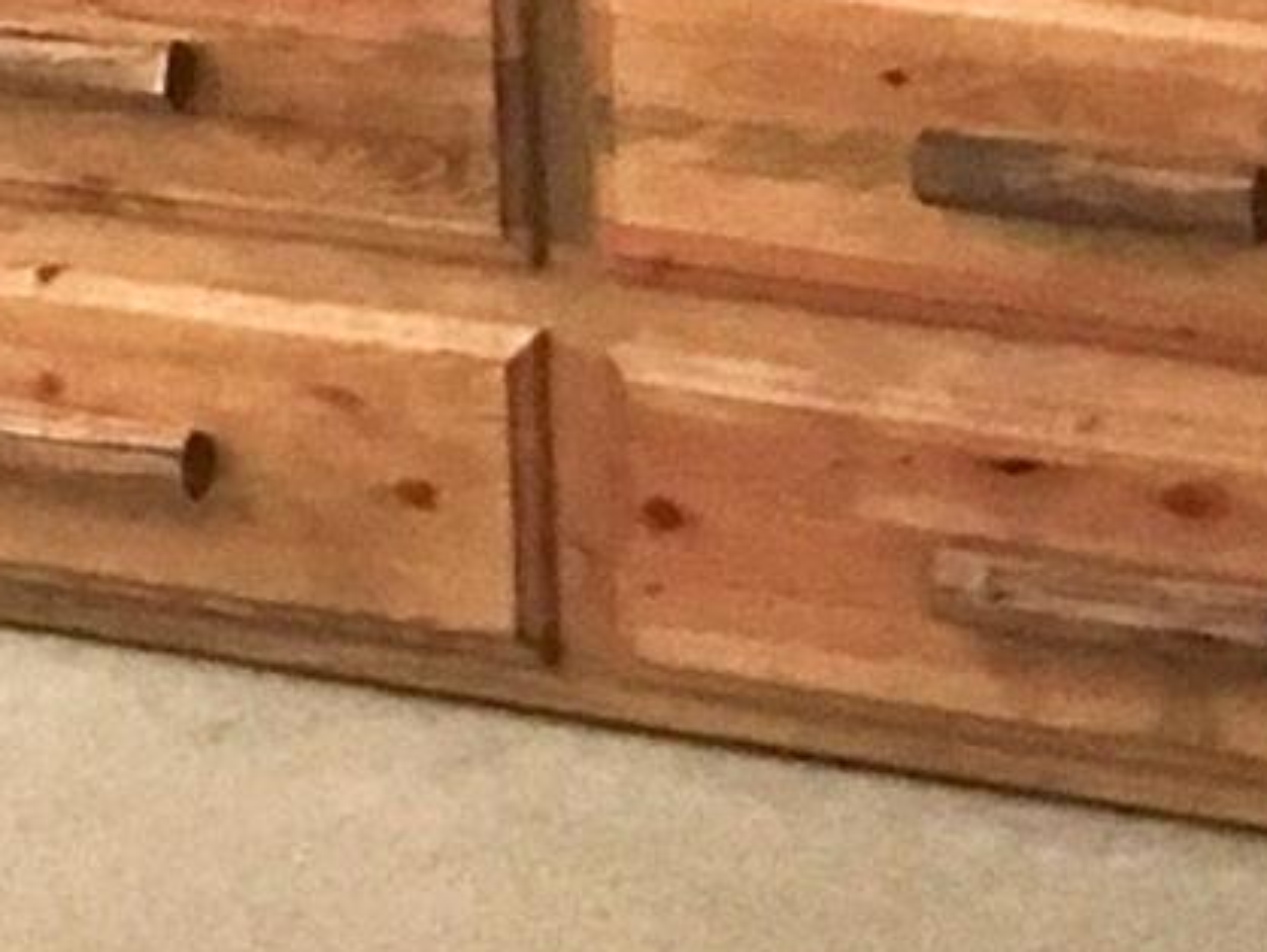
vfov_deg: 6.5
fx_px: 7618
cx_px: -982
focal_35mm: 208
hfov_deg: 9.1
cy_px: -2004
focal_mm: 4.15
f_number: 2.2
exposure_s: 1/15
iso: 80
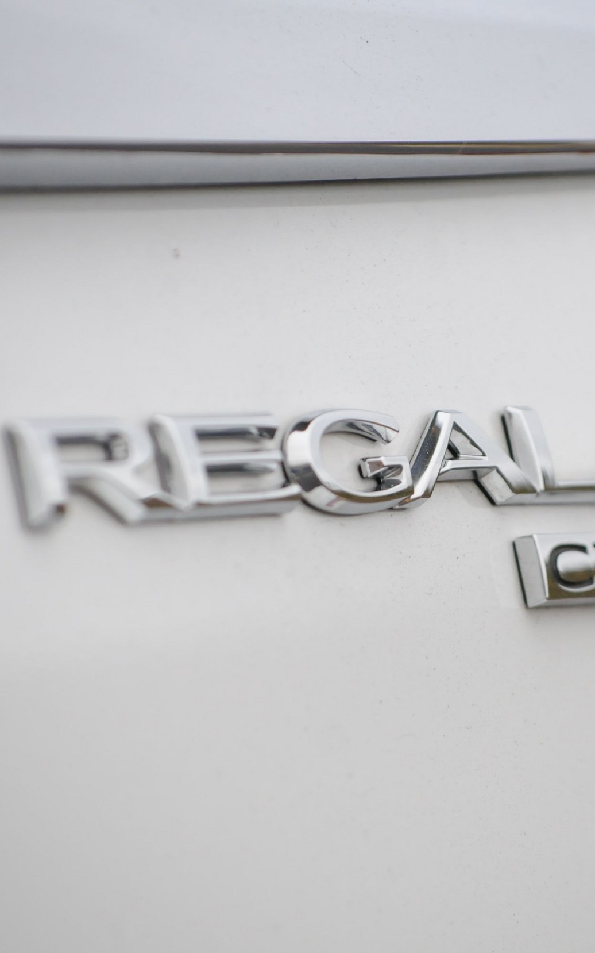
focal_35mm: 242
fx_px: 6274
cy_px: 477
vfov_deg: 8.7
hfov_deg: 5.4
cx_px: 422
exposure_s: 1/1000
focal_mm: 105
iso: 800
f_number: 5.6
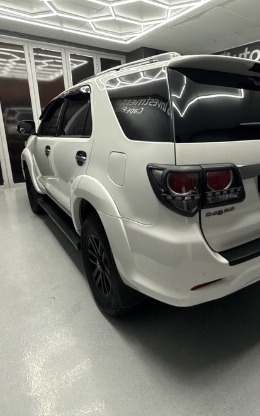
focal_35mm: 23
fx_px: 261
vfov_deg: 76.7
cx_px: 202
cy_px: 179
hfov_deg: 50.3
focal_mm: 2.22
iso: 125
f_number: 2.2
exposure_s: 1/100
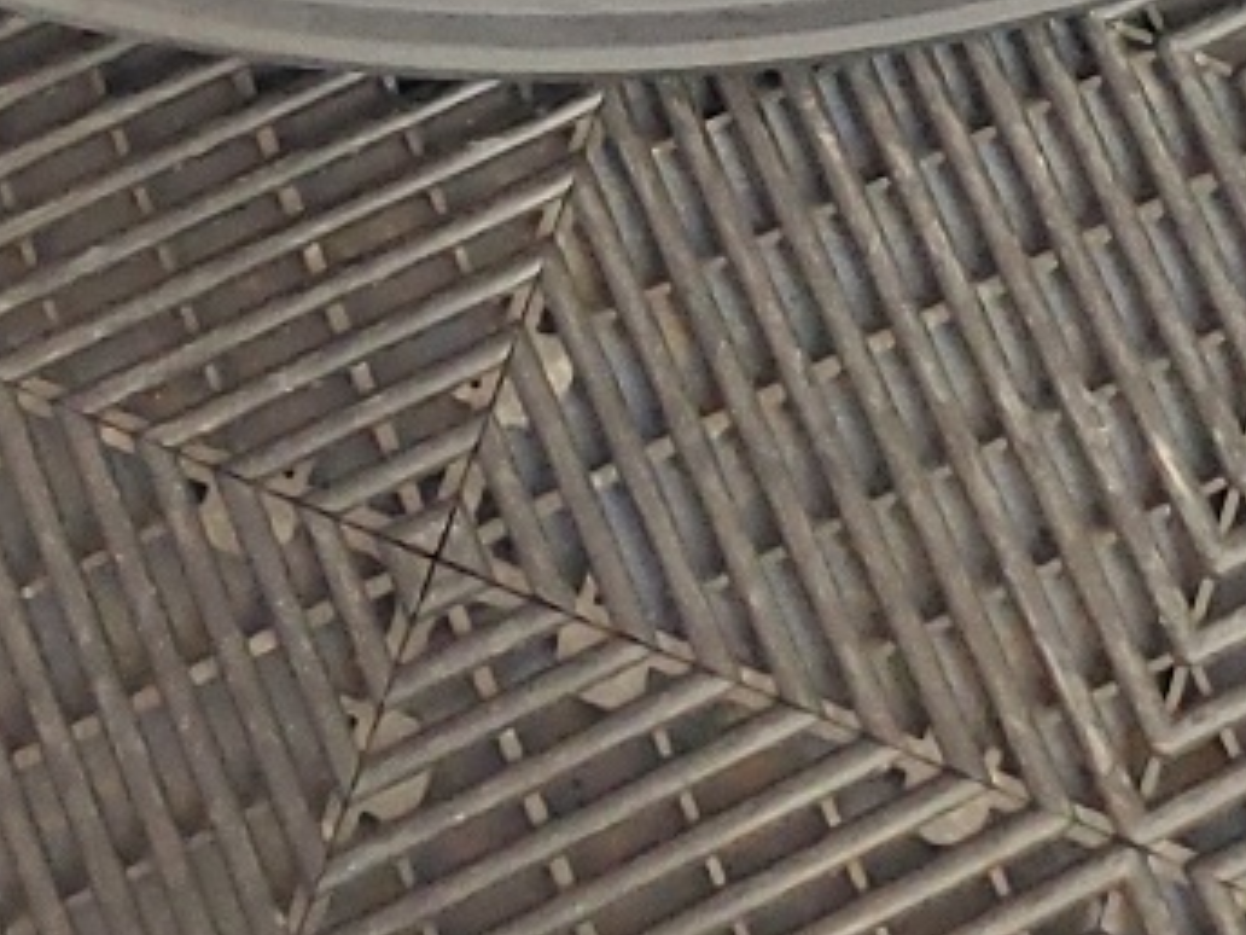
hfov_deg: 16.3
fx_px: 4355
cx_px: 663
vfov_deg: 10.7
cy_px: -1218
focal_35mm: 121
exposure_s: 1/60.2
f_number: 1.5
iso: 204
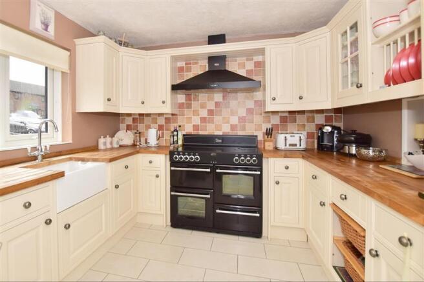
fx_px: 177
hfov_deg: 100.4
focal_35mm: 15
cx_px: 212
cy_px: 141
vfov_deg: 77.3
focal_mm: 10
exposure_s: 1/200
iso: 400
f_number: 9
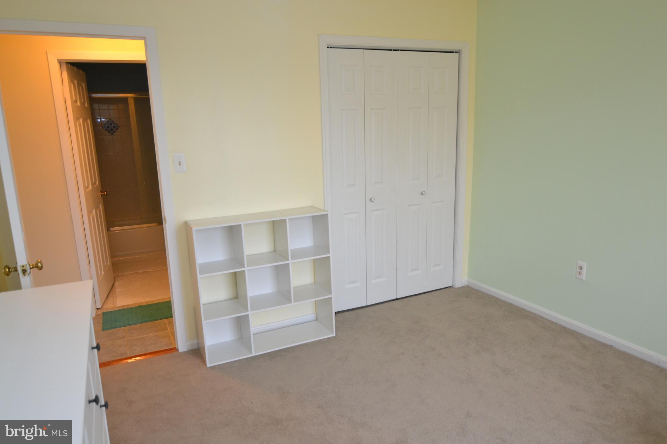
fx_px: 445
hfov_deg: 73.7
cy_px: 222
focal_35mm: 24
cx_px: 334
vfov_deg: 53.1
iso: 640
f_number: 2.8
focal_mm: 16
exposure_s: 1/60
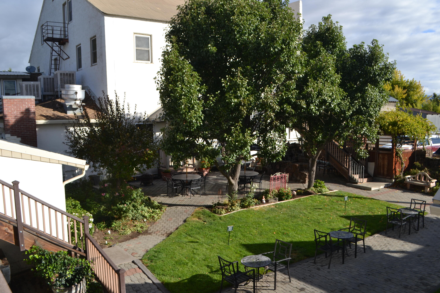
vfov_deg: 43.6
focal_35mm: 30
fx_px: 367
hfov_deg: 61.9
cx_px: 220
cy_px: 146
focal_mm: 20
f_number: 7.1
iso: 100
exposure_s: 1/200
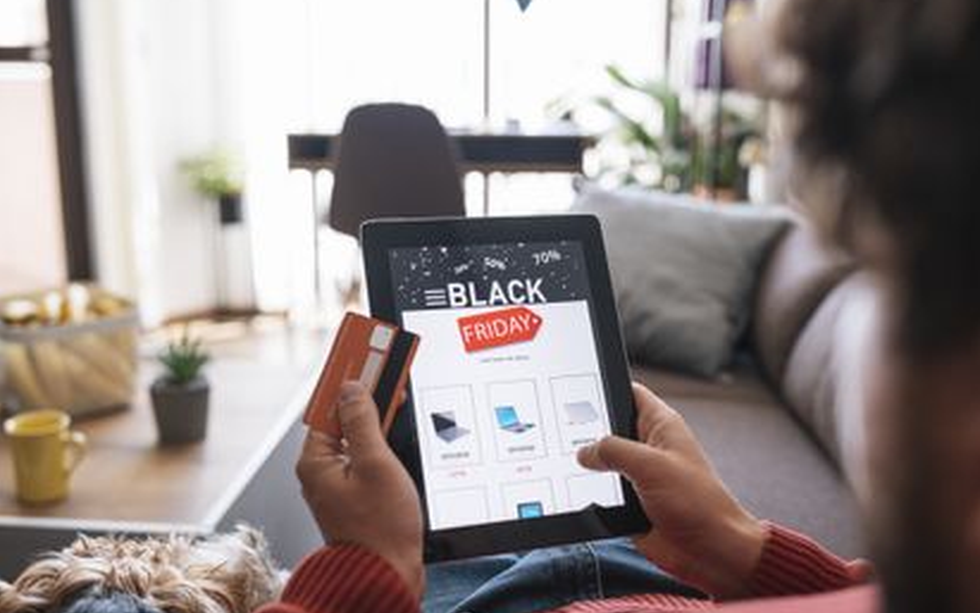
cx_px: 492
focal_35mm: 36
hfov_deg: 54.0
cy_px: 314
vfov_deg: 35.3
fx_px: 962
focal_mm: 35
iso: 320
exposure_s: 1/200
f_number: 2.2
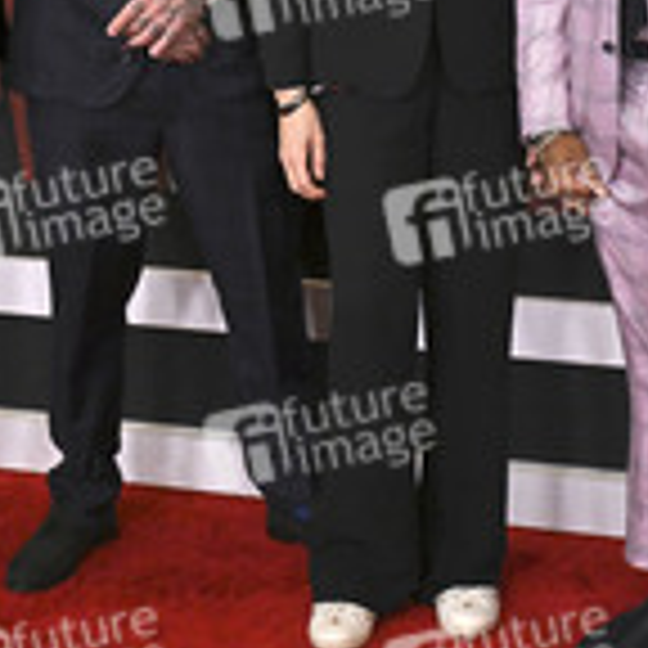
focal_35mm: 93
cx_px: 380
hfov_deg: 18.7
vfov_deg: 18.5
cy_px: 99
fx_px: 1970
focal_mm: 35
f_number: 5.6
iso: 2500
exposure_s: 1/320
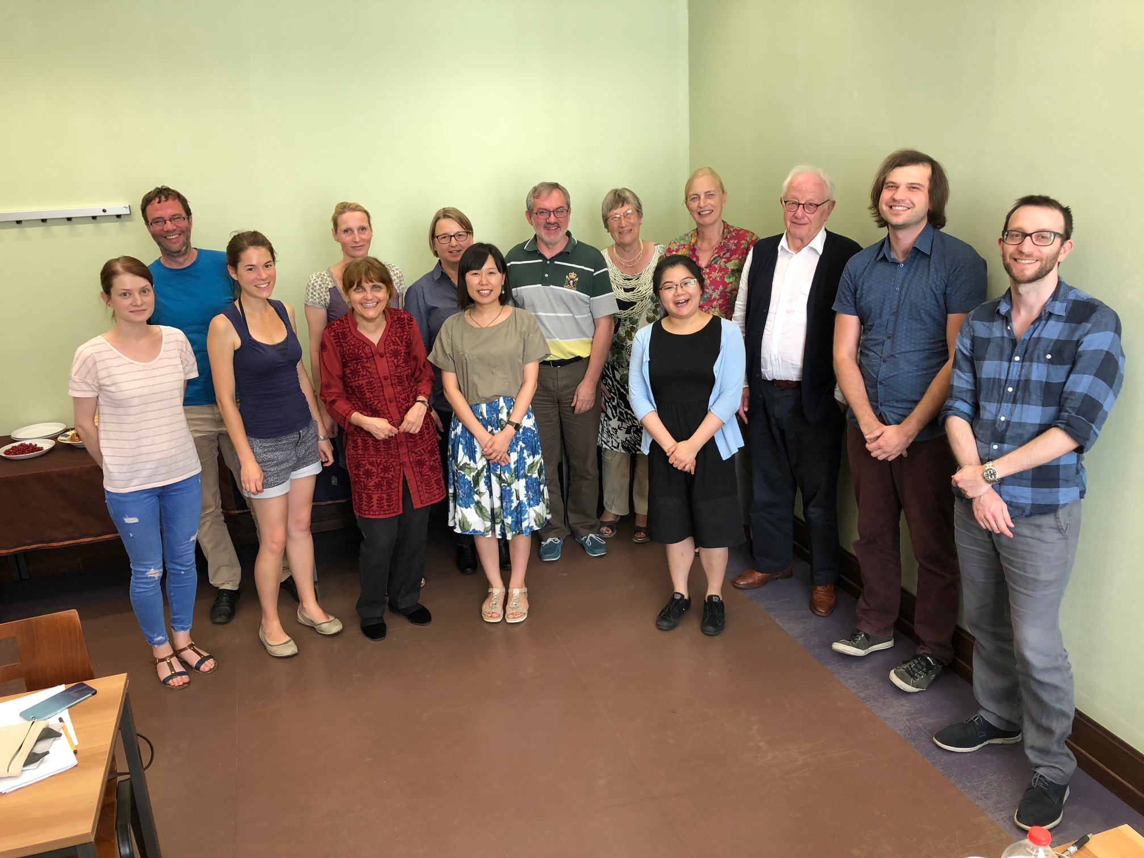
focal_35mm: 28
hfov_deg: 63.4
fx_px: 925
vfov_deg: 49.7
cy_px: 429
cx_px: 572
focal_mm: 3.99
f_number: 1.8
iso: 32
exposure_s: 1/25
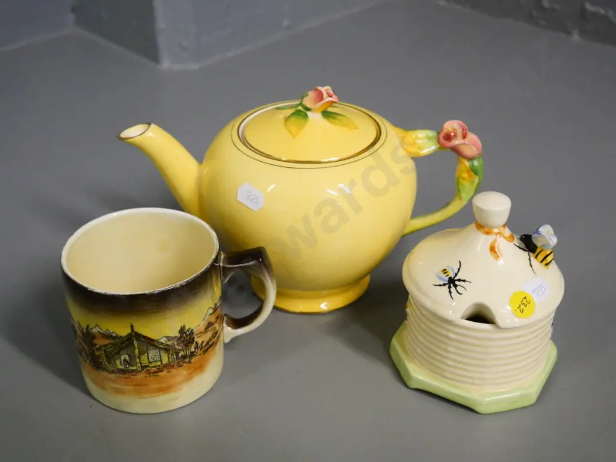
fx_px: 783
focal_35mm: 44
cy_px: 231
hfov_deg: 42.9
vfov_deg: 32.9
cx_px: 308
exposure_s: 1/200
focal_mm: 22
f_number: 4.2
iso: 3200
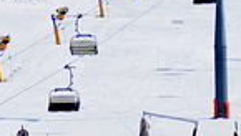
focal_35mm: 378
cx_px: 61
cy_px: -12
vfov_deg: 3.2
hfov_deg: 5.7
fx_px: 2419
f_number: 4
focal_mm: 70
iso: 200
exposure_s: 1/3200
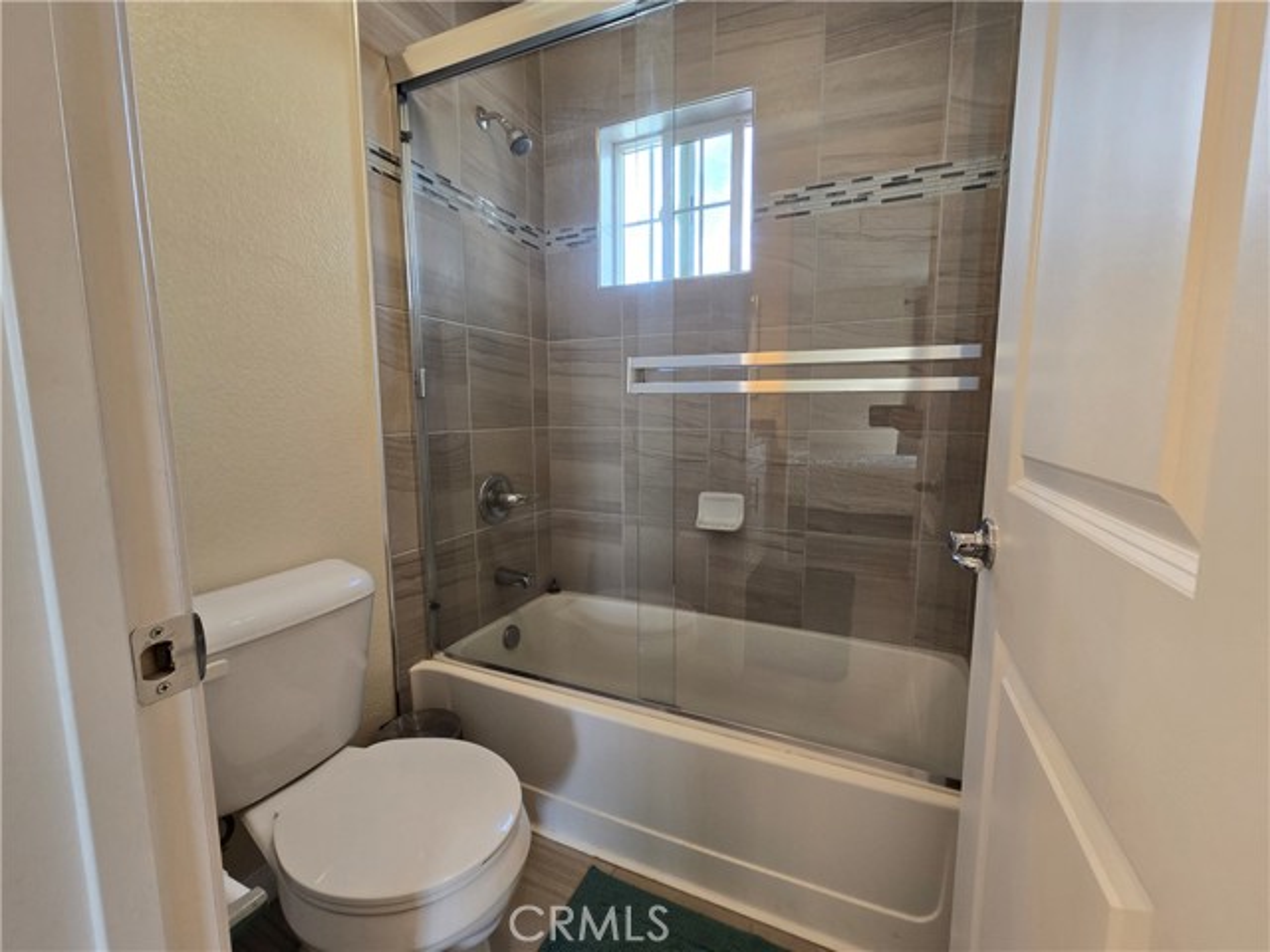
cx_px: 635
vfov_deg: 89.9
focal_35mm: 13
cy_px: 476
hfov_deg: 106.2
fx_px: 477
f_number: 2.2
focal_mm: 2.2
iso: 125
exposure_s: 1/60
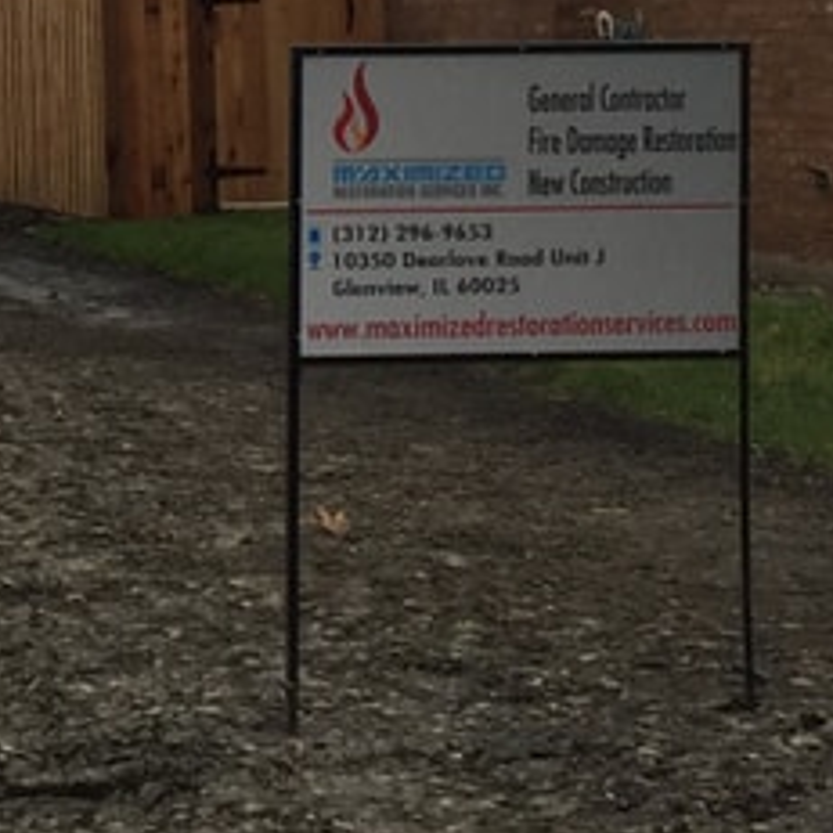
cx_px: -424
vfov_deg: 11.6
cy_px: -119
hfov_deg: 11.3
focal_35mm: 148
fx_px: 4029
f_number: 2.2
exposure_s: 1/377
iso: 32
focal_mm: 4.15
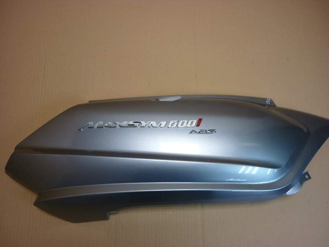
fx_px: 314
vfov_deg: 42.9
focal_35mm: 33
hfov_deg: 55.4
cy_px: 124
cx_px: 164
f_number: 2.8
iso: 160
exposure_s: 1/30
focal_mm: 5.5
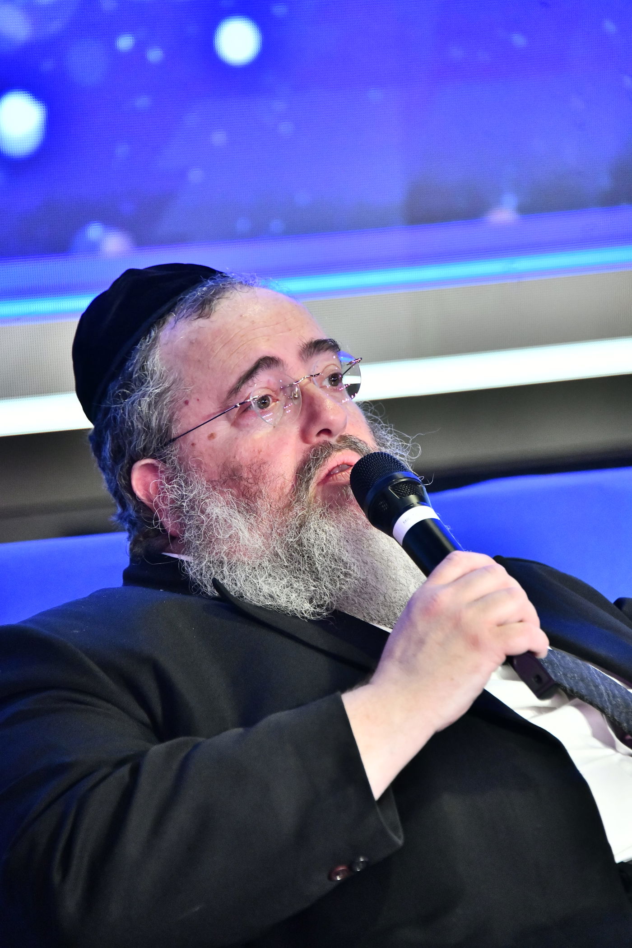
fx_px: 5530
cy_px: 474
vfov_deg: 9.8
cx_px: 316
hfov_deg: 6.5
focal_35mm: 210
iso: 5000
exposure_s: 1/160
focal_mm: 210
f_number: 5.6
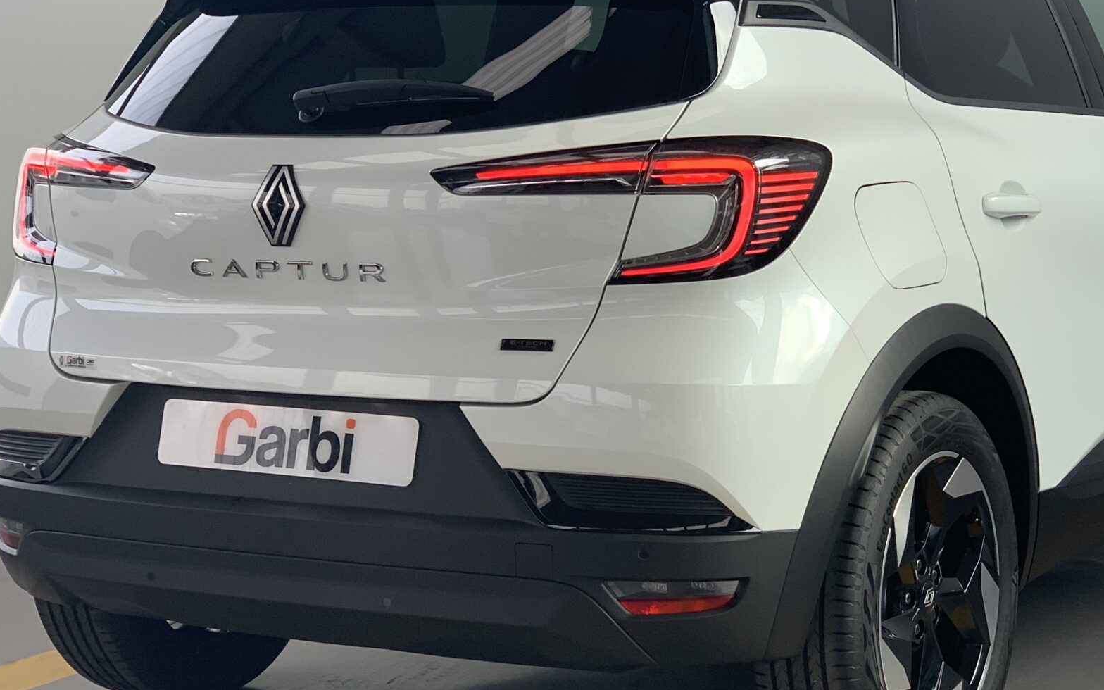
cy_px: 376
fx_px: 2708
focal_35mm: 90
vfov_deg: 14.5
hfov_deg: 23.0
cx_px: 694
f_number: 2.4
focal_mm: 6
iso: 50
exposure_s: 1/122
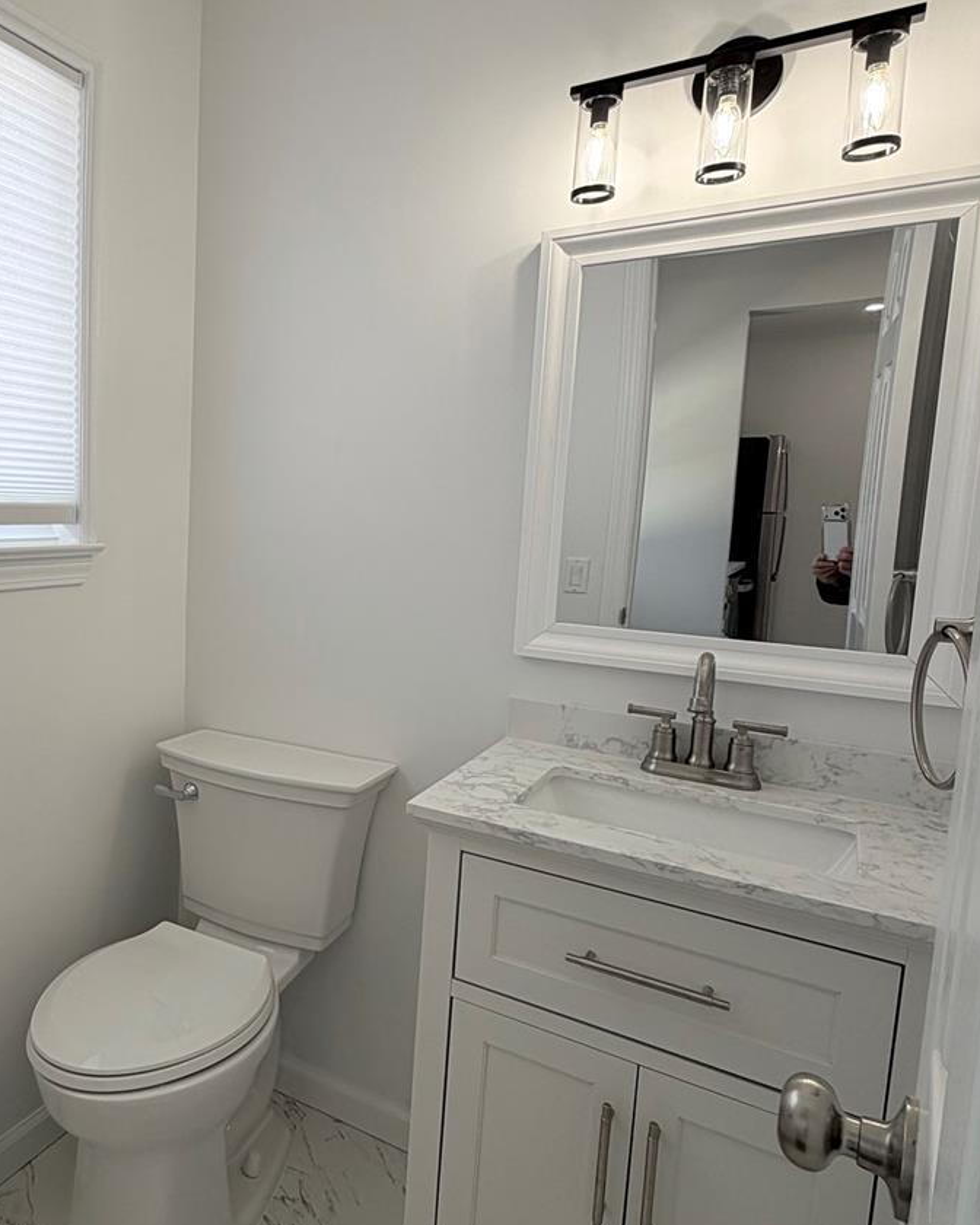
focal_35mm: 25
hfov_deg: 52.0
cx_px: 156
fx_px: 906
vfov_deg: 68.1
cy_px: 605
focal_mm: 2.22
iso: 32
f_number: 2.2
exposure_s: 1/120
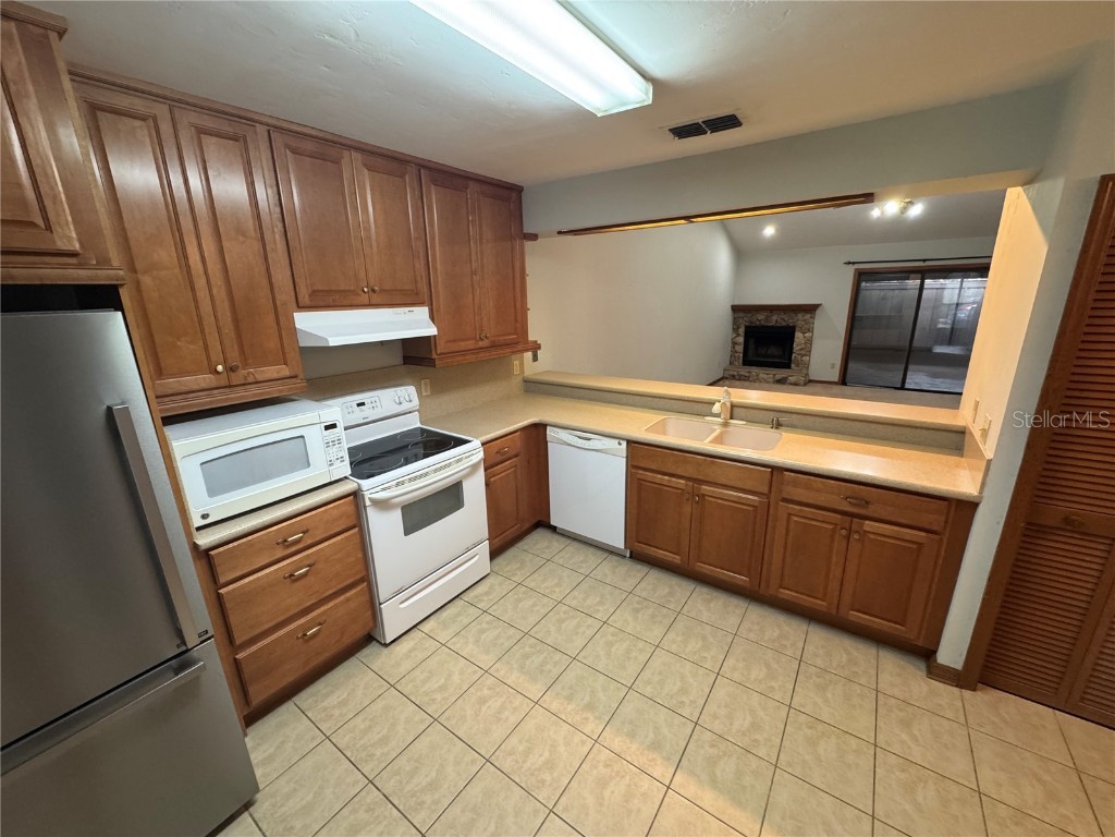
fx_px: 451
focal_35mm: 14
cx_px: 558
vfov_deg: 85.7
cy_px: 418
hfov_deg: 102.1
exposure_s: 1/60
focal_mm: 2.22
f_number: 2.2
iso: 320
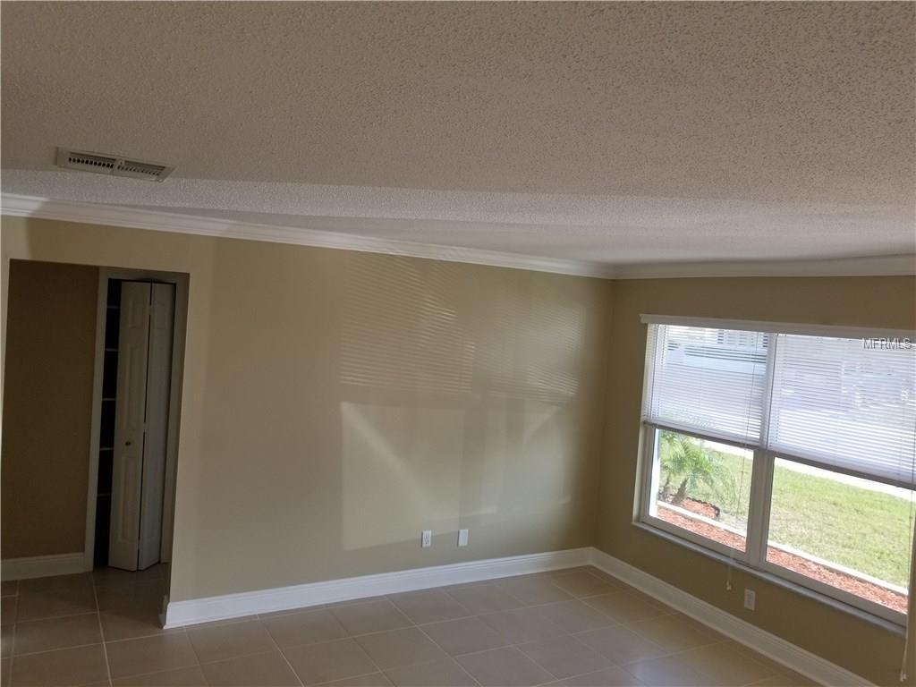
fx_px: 688
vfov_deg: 53.1
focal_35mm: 26
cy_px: 344
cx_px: 458
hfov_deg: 67.3
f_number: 1.7
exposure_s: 1/239
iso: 50
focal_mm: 4.25
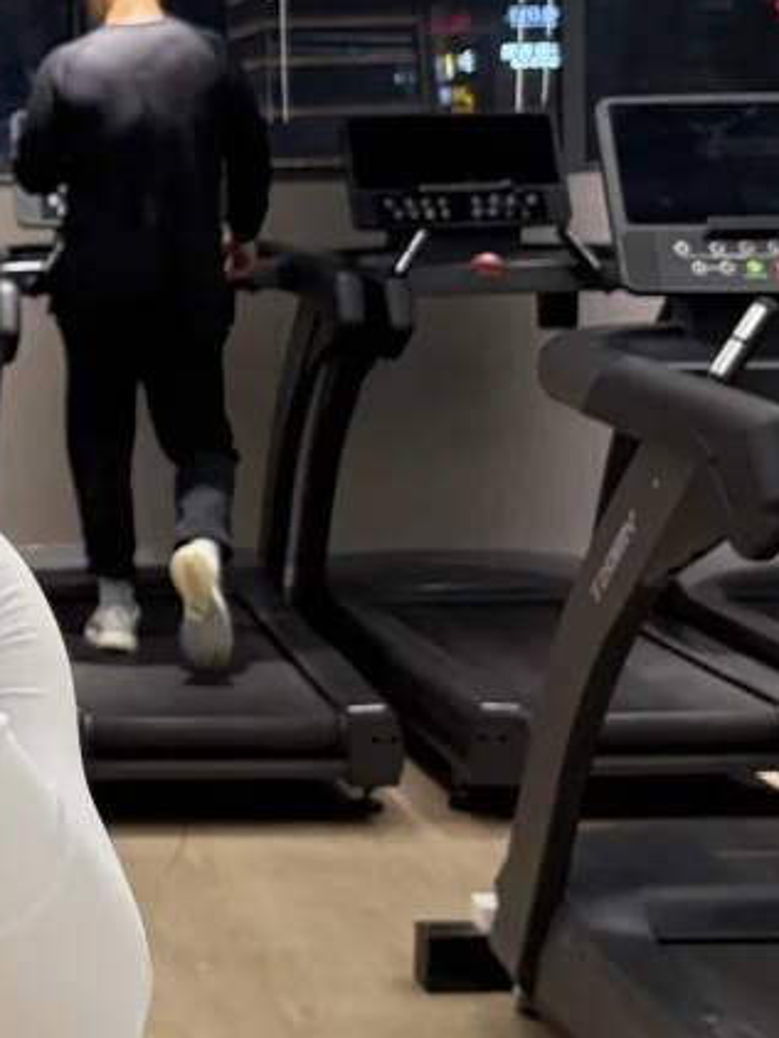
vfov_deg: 22.0
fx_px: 2669
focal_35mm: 89
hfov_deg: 15.3
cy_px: 528
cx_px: -387
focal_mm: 5.96
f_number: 1.6
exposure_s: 1/100
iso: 160
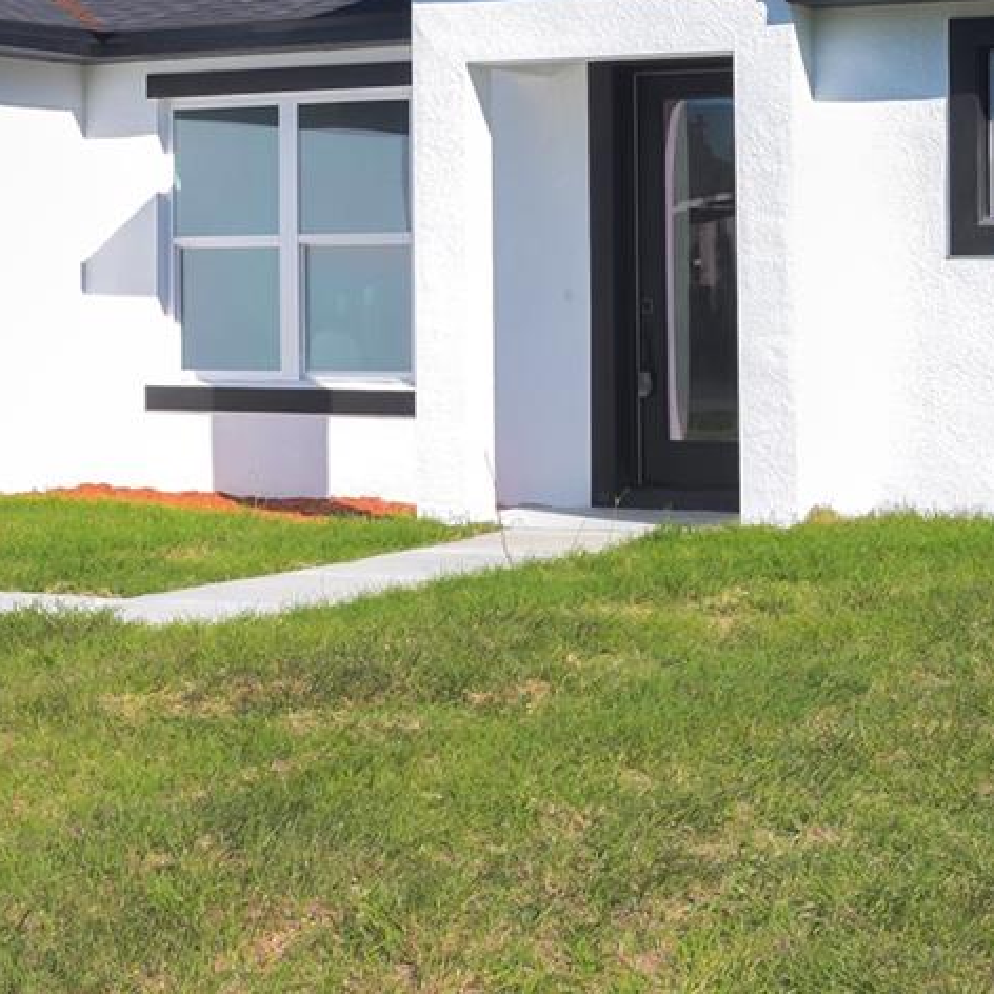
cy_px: 195
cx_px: 282
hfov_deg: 18.8
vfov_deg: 18.7
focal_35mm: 92
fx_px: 2989
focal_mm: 32
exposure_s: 1/80
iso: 100
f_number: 13
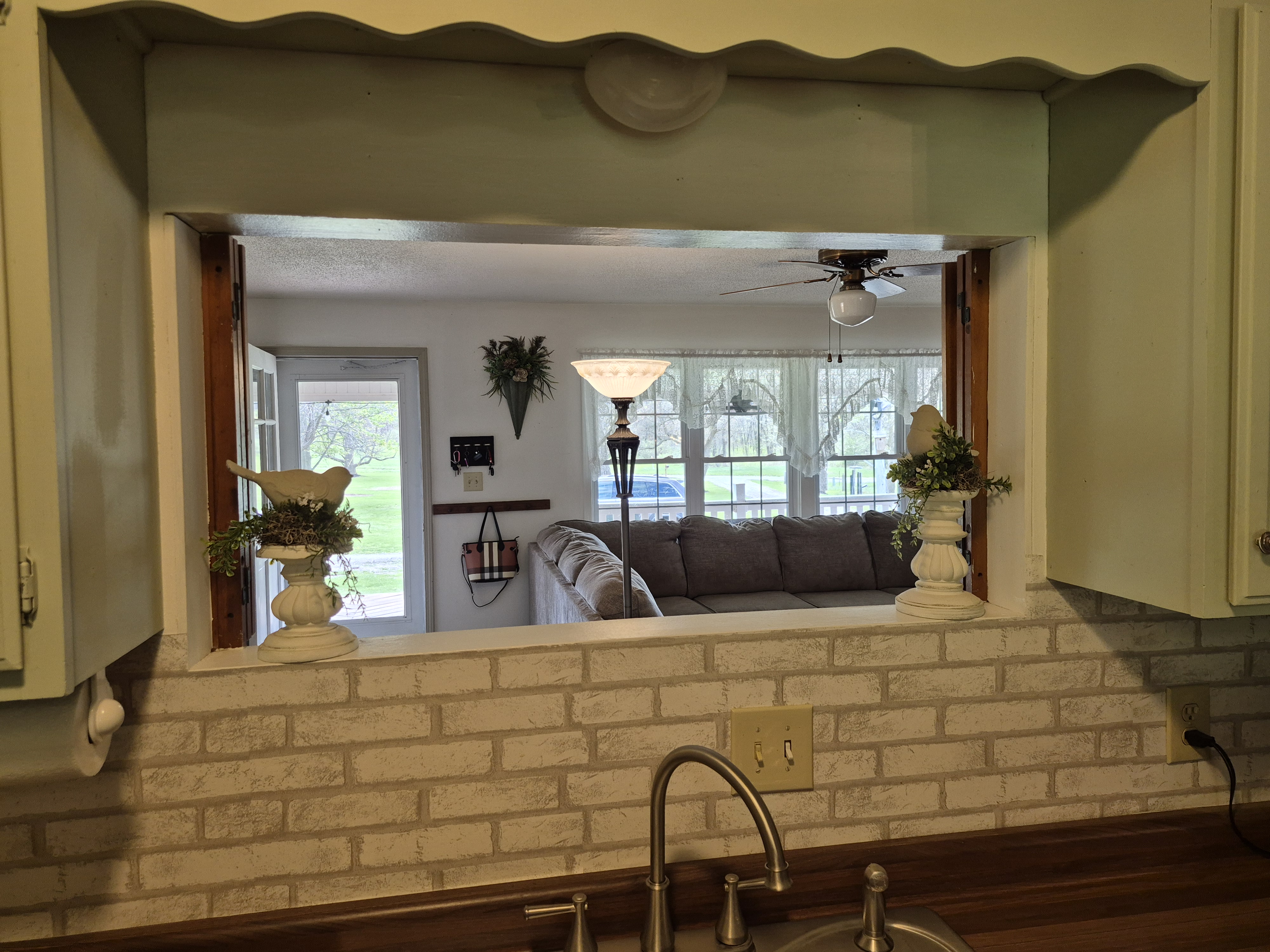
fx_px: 844
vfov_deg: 58.9
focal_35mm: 23
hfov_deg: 73.9
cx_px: 635
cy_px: 476
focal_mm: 5.4
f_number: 1.8
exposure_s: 1/120
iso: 125
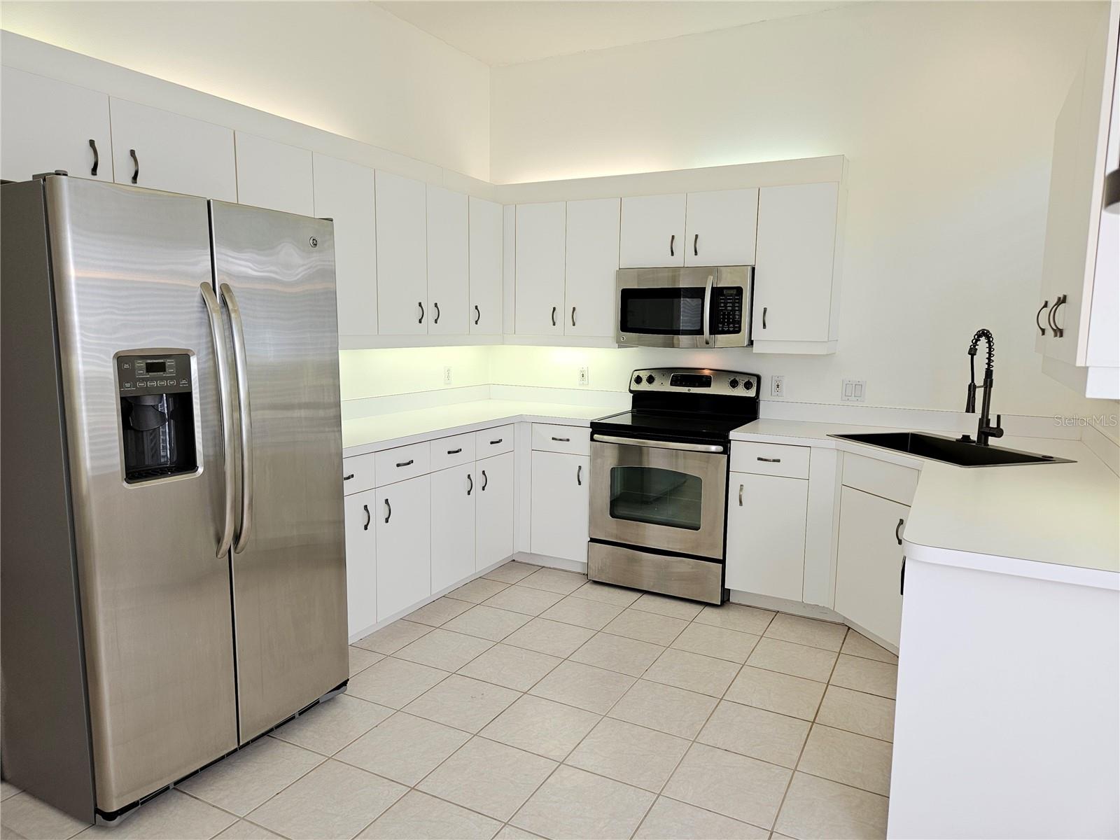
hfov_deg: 73.9
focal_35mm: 23
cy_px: 420
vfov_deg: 58.9
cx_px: 560
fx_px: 744
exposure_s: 1/120
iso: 50
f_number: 1.8
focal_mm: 5.4
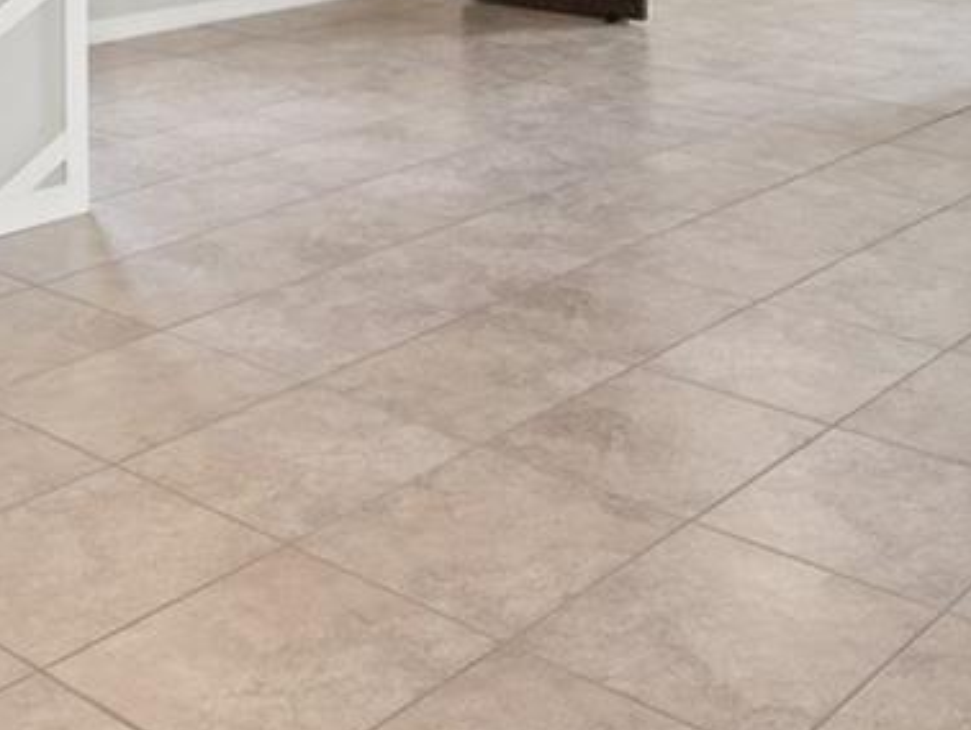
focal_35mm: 61
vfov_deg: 21.4
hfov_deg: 31.6
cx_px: 568
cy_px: -254
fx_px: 1712
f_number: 7.1
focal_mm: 10
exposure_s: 1/5
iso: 400
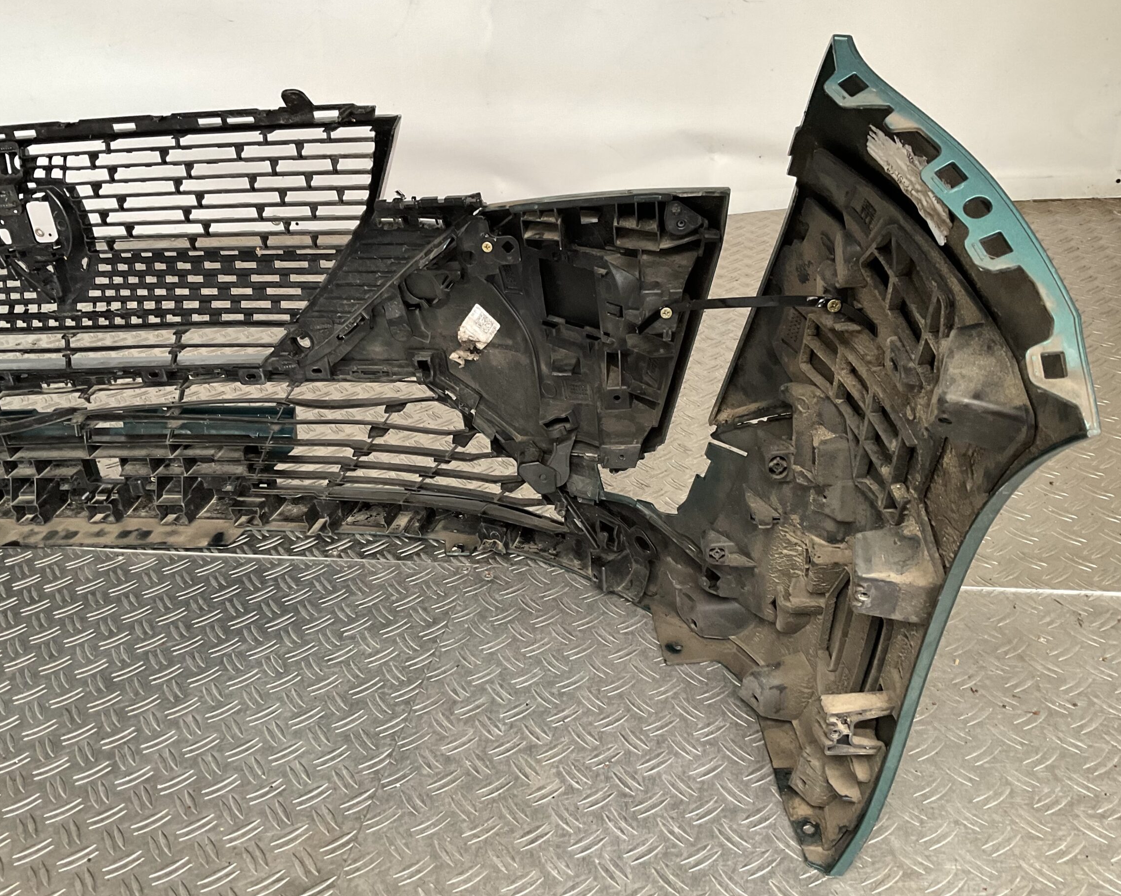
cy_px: 454
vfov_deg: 45.8
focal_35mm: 32
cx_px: 494
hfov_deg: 55.5
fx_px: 1062
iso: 80
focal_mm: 3
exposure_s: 1/50
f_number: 1.8
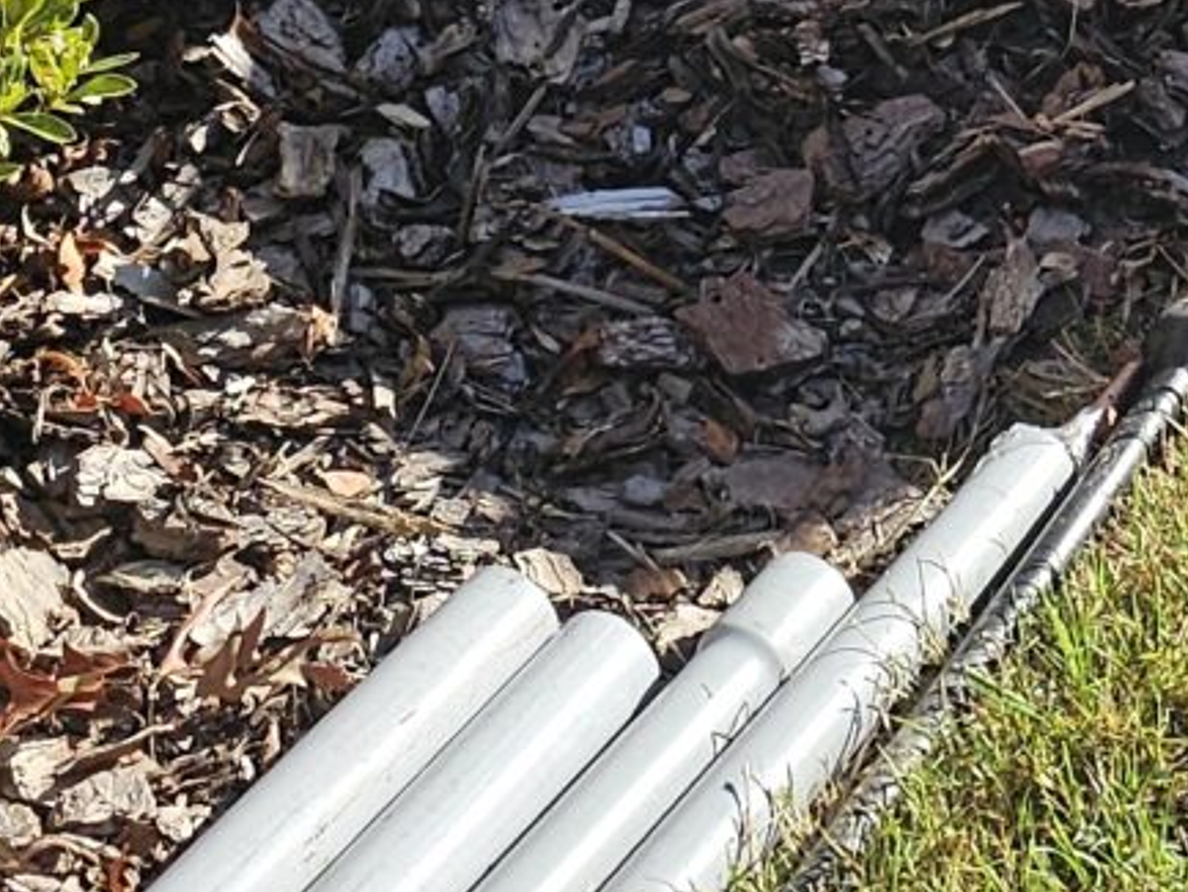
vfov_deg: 9.7
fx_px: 4669
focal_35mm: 136
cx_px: 1413
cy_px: -1205
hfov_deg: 14.1
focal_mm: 6.3
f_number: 1.7
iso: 16
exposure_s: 1/487
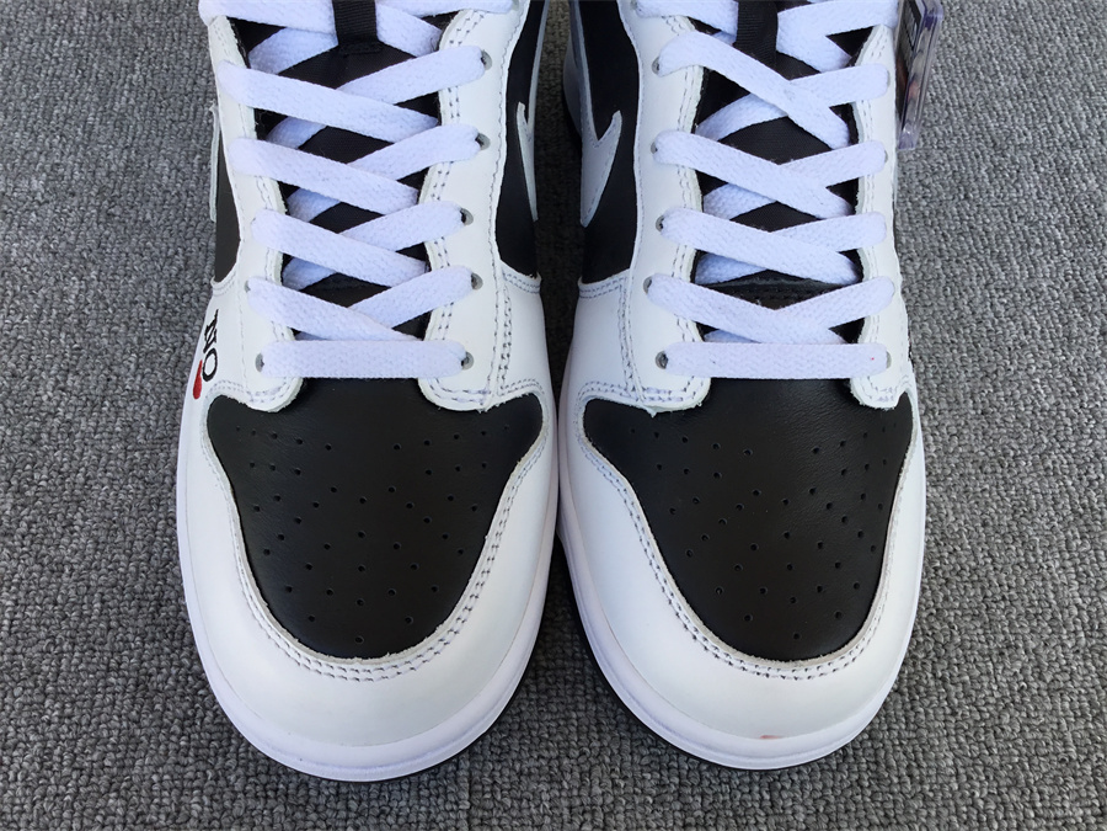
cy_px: 416
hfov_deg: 58.4
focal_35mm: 31
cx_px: 554
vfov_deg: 45.4
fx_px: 991
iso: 25
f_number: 2.4
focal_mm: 3.3
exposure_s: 1/233
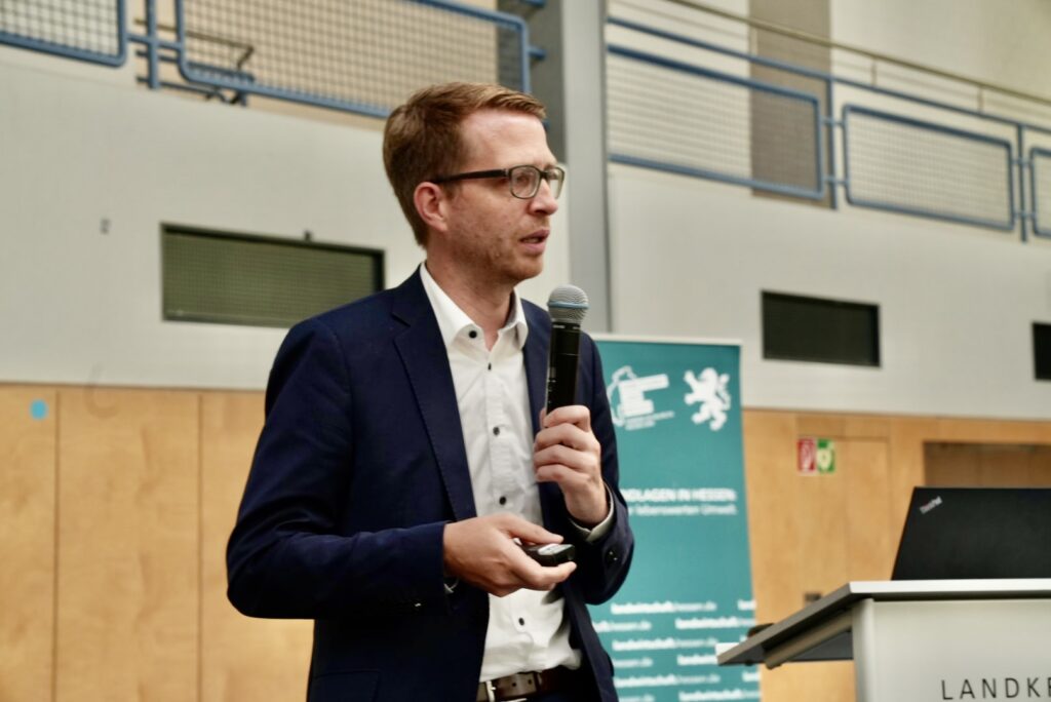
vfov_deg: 19.5
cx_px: 526
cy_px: 351
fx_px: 2045
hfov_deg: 28.8
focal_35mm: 70
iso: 1000
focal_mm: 70
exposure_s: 1/160
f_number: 7.1
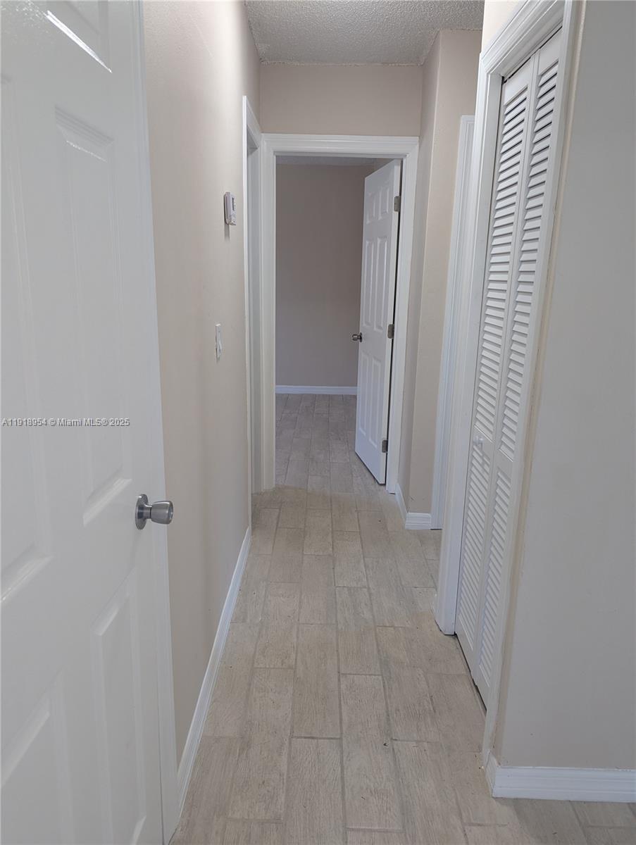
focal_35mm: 24
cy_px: 422
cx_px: 318
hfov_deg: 56.9
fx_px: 587
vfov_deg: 71.5
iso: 74
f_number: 1.85
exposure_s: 1/40
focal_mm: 6.81
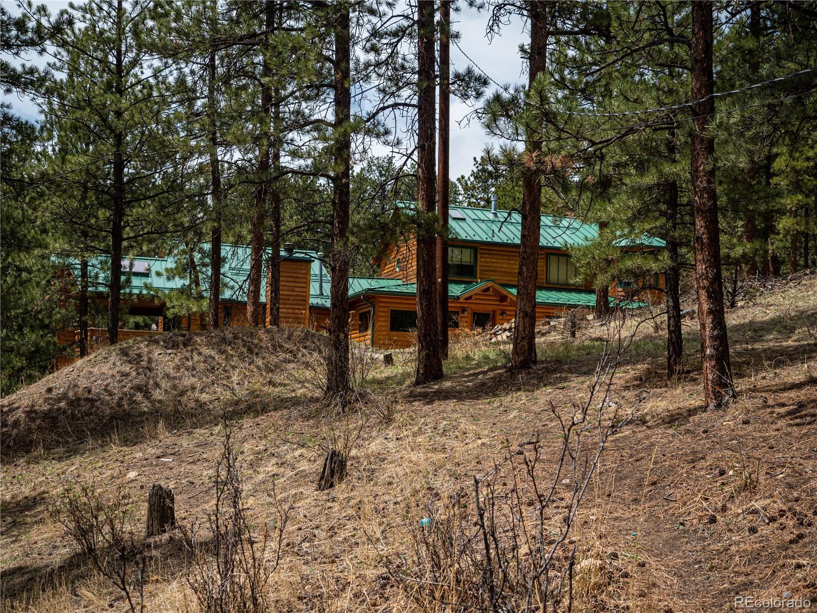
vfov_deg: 30.3
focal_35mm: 48
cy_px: 306
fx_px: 1133
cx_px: 408
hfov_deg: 39.7
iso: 200
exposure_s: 1/3200
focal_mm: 24
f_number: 2.8
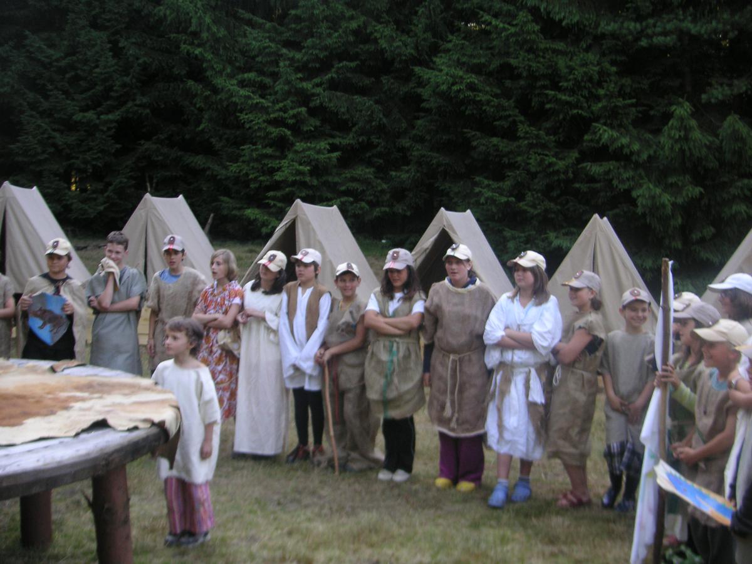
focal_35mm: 37
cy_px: 282
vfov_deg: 38.7
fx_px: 804
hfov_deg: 50.1
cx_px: 376
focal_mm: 6.1
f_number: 2.8
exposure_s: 1/60
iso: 50
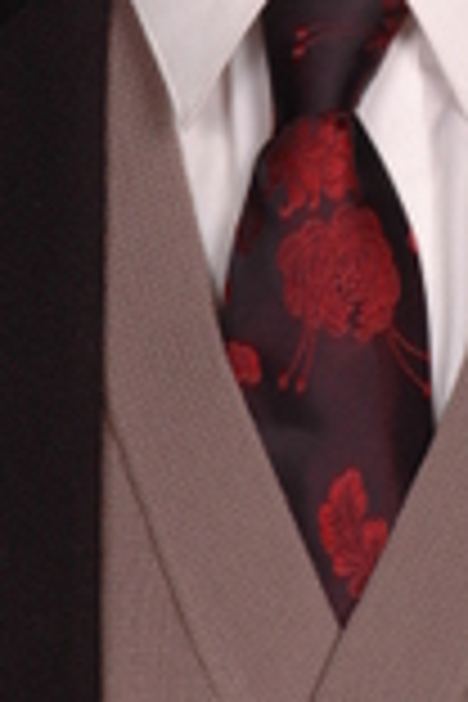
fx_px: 11797
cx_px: 374
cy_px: -162
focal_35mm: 605
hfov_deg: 2.3
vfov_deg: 3.4
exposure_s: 1/100
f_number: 9
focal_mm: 98
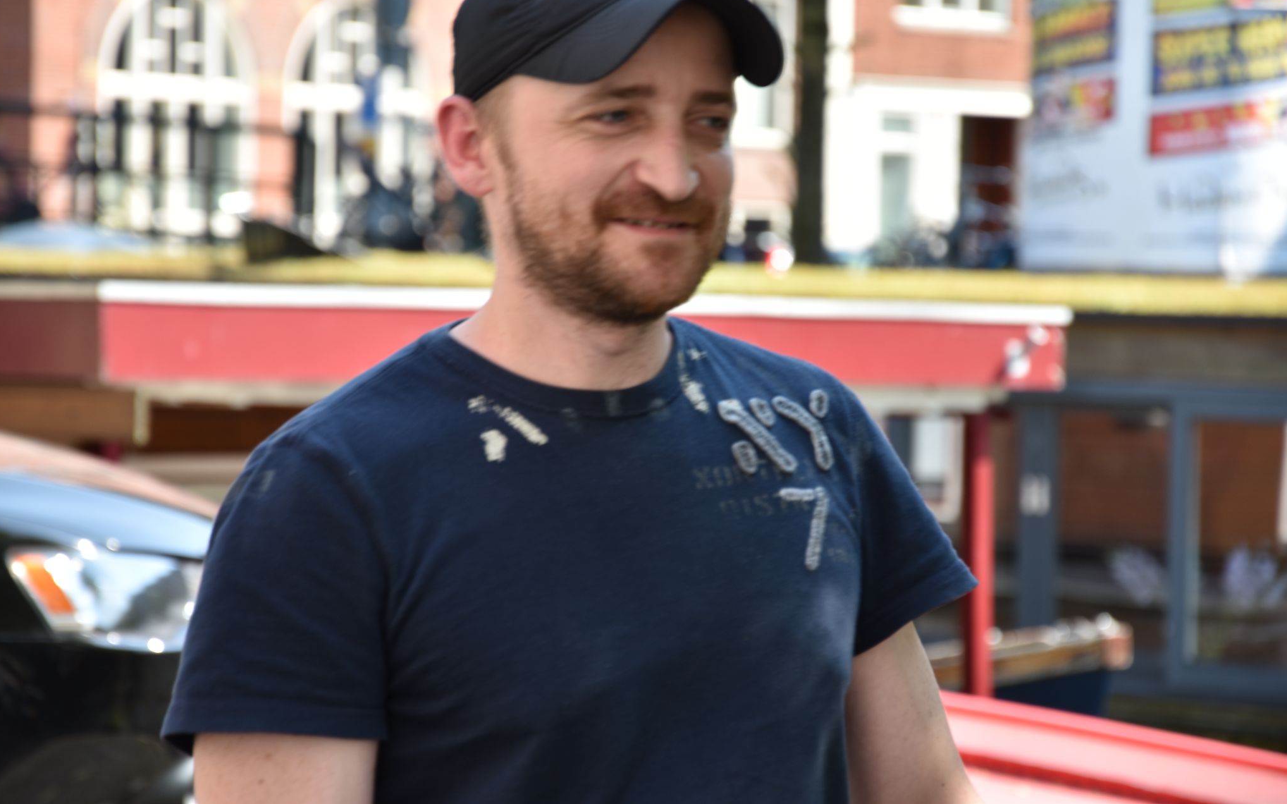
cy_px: 373
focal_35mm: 162
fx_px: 5665
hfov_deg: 13.0
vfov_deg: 8.1
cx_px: 641
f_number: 5.6
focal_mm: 105
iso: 100
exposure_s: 1/100
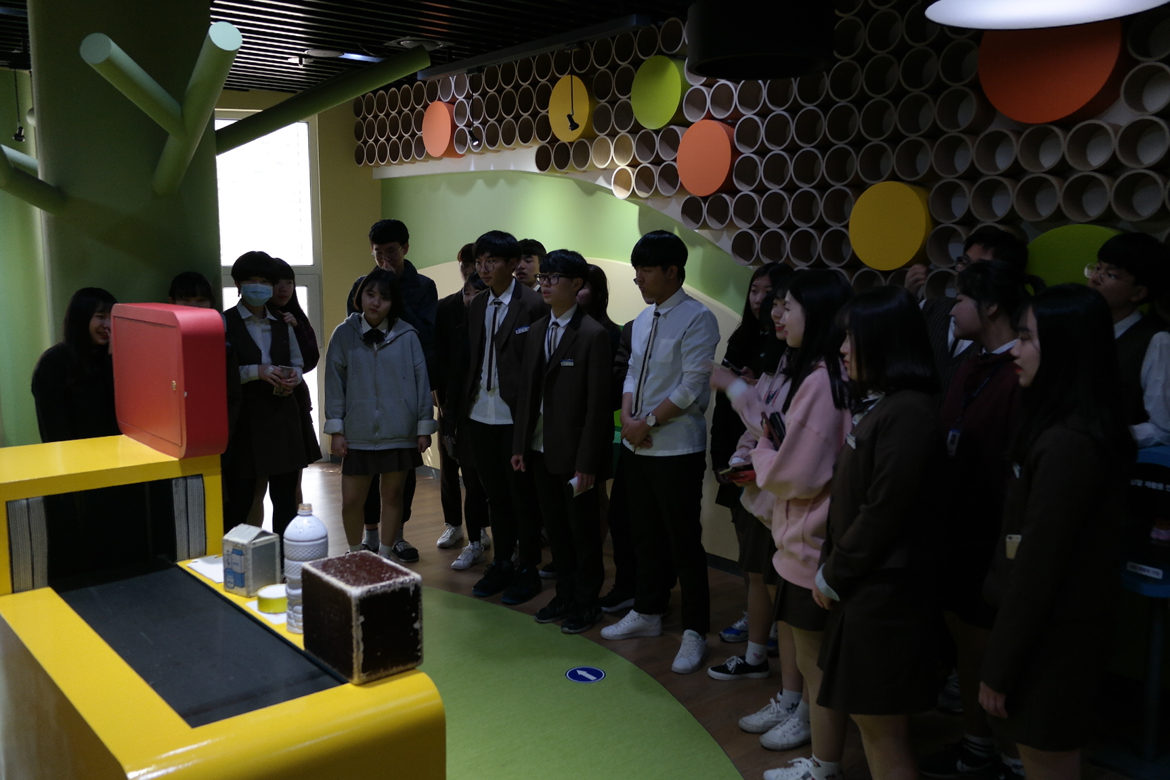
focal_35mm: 30
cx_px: 585
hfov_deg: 61.9
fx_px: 975
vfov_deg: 43.6
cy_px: 390
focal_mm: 20
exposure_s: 1/40
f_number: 3.5
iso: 200
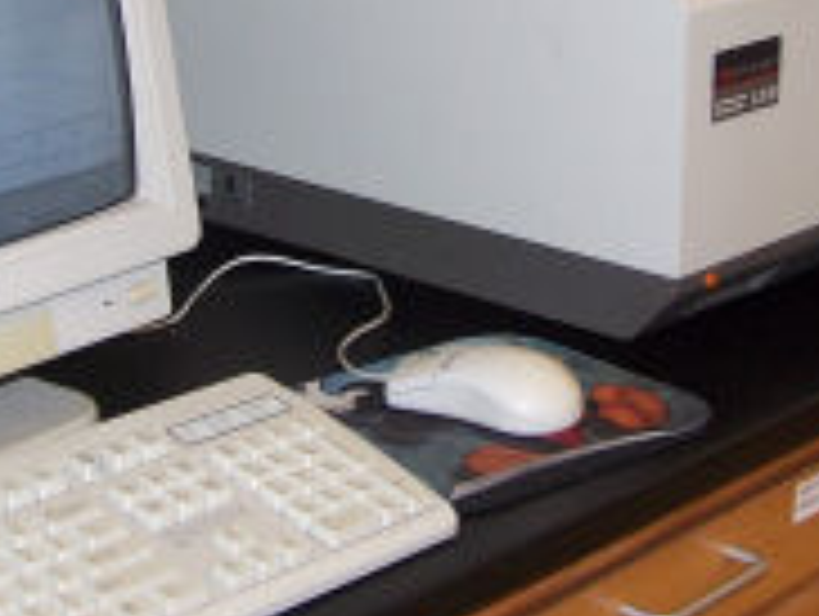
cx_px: 448
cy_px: 81
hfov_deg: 20.4
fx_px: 2274
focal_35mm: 96
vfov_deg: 15.3
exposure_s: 1/60
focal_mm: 6.3
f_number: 2.8
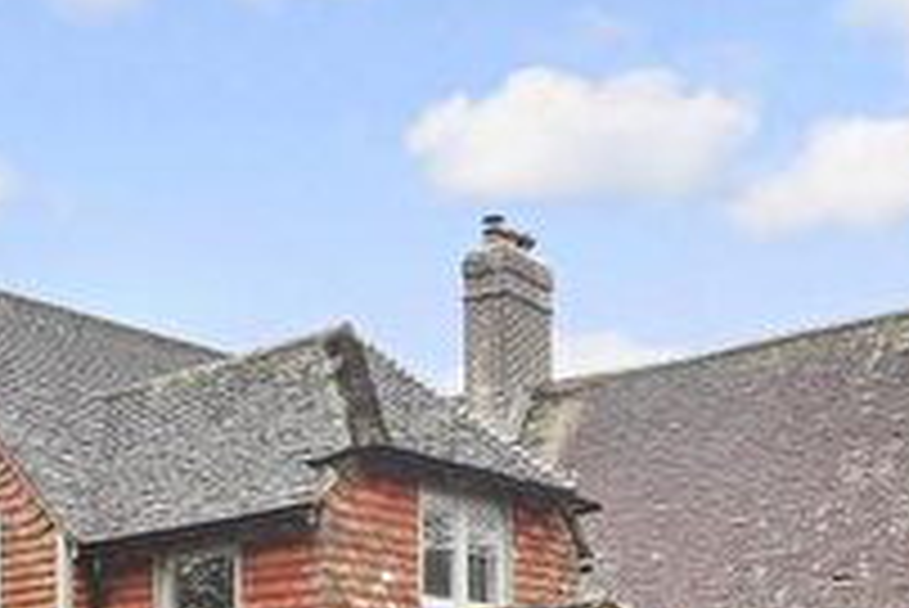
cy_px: 718
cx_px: 176
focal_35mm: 52
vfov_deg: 23.9
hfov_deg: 36.8
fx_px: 1314
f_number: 8
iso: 160
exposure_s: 1/25
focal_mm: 10
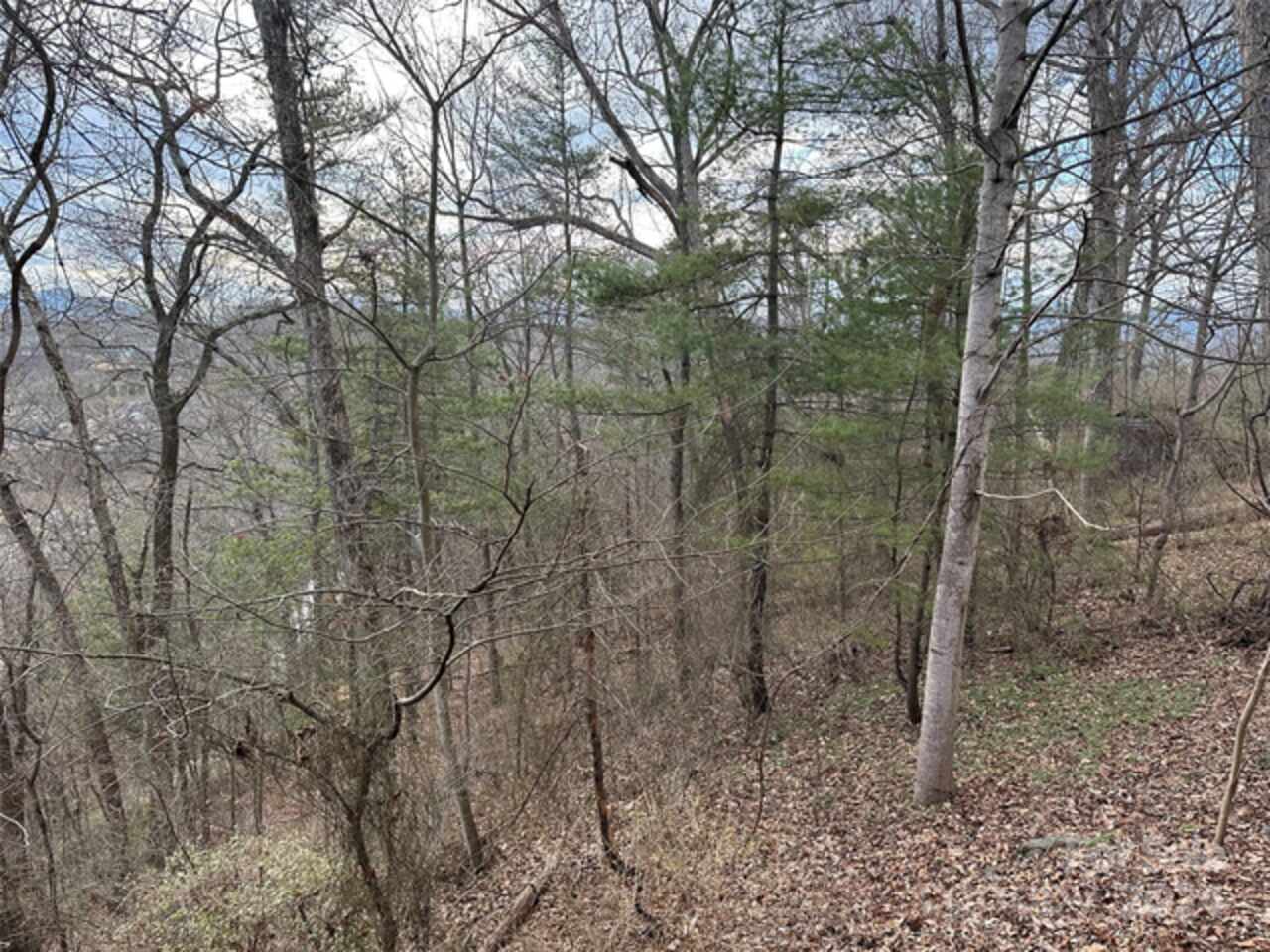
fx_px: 881
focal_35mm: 24
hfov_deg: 71.6
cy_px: 476
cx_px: 635
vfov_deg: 56.8
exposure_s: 1/491
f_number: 1.78
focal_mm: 6.86
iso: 80
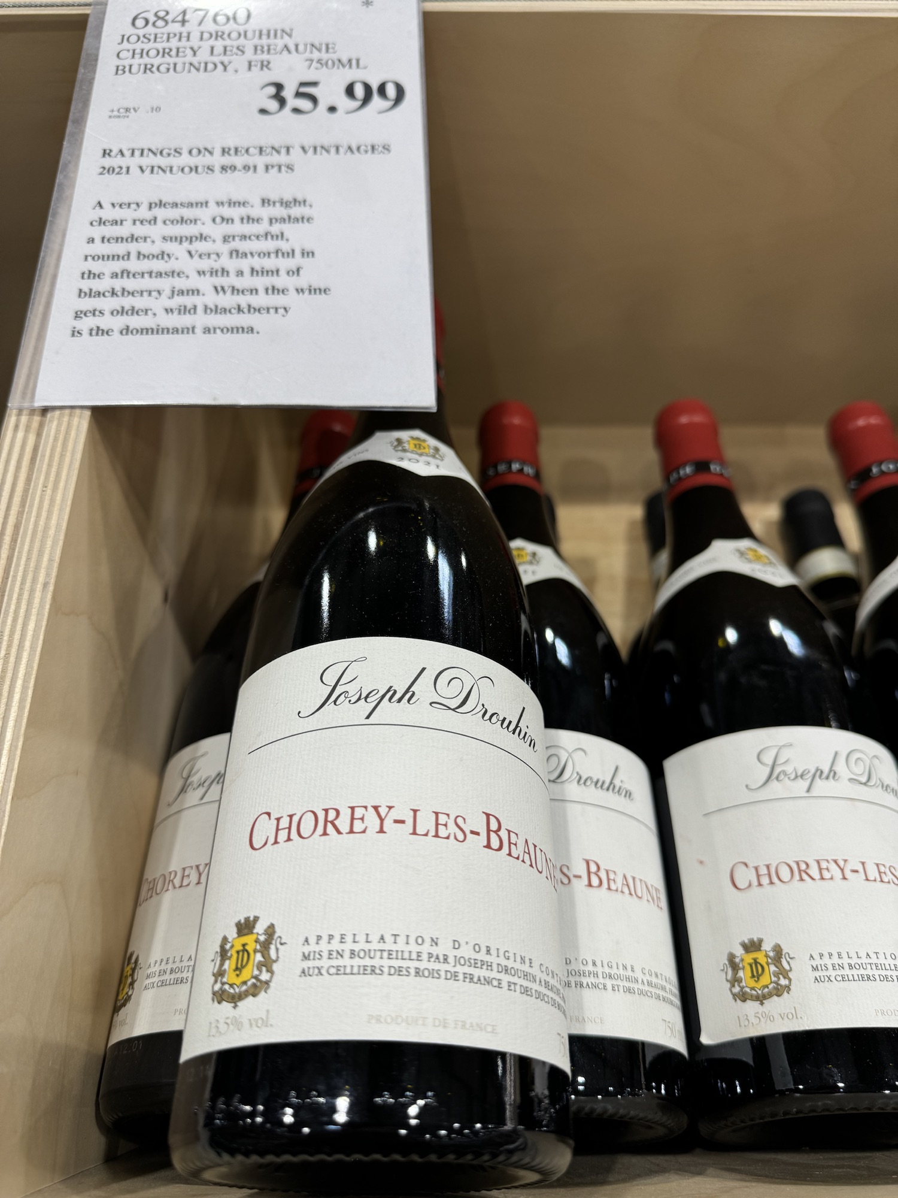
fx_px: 830
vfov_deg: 71.6
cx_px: 449
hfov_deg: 56.8
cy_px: 599
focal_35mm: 24
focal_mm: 6.76
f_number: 1.78
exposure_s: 1/120
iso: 80
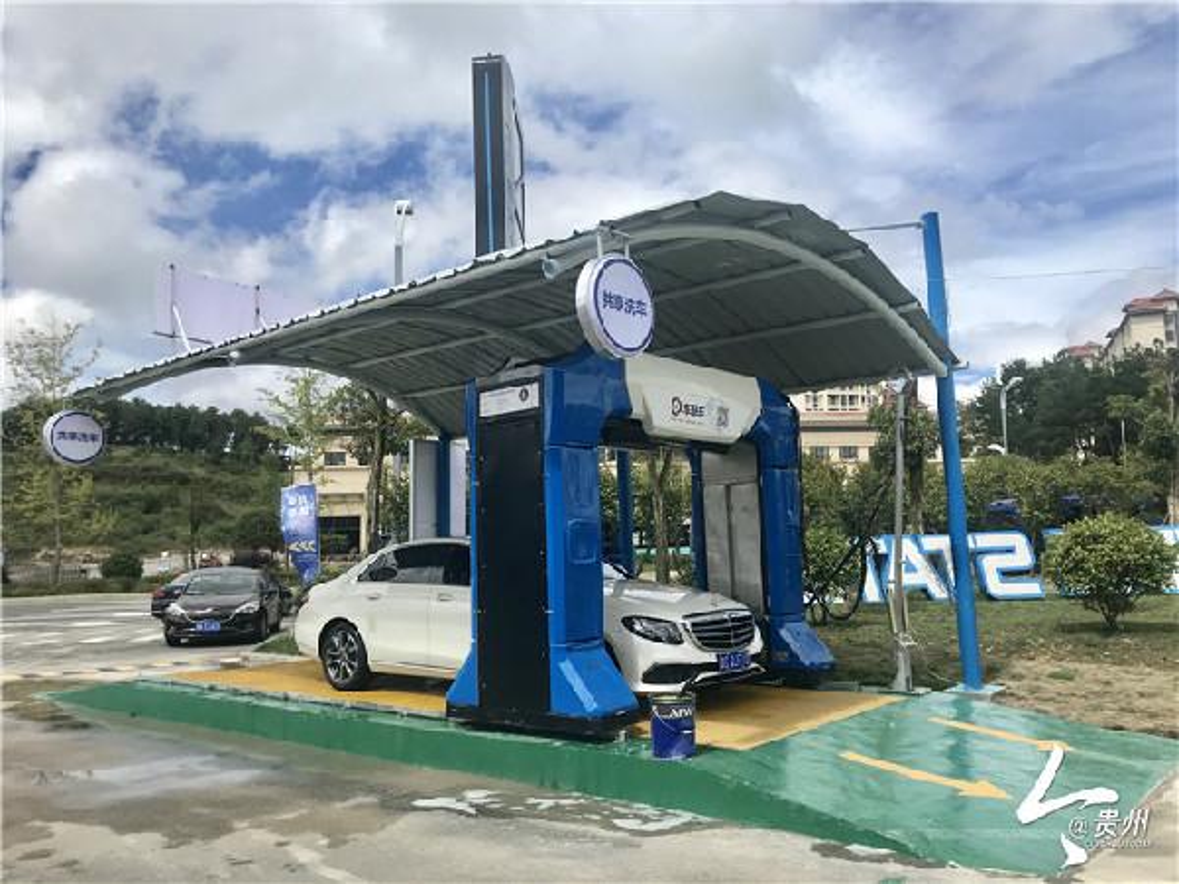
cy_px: 442
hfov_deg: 63.4
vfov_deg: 49.7
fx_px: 954
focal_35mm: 28
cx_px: 590
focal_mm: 3.99
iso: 20
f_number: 1.8
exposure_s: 1/3425
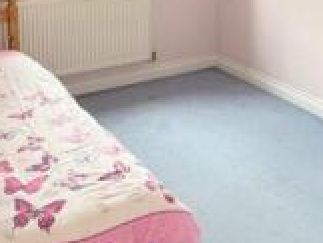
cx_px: 188
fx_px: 439
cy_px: -7
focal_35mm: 47
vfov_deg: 28.7
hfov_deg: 40.3
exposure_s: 1/100
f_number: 1.8
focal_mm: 1.57
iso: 100
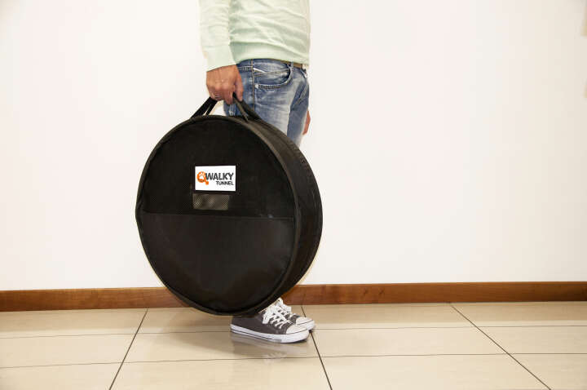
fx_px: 733
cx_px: 294
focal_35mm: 45
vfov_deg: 29.8
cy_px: 195
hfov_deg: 43.7
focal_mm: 30
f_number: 4.2
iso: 800
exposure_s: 1/60
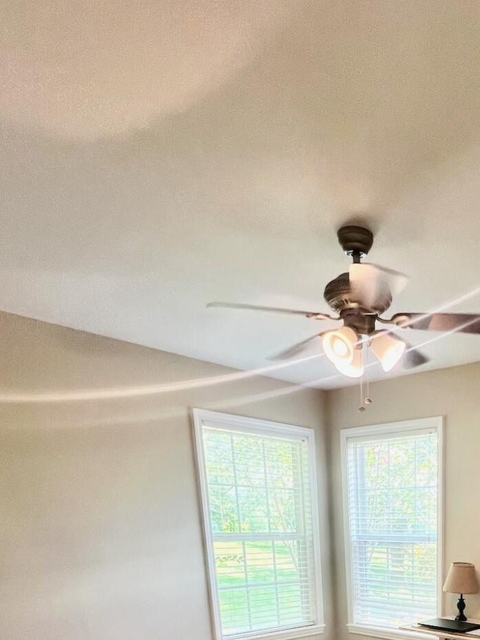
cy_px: 685
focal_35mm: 28
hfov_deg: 45.0
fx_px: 518
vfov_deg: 47.9
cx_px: 434
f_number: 1.8
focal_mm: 1.57
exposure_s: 1/60
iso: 125
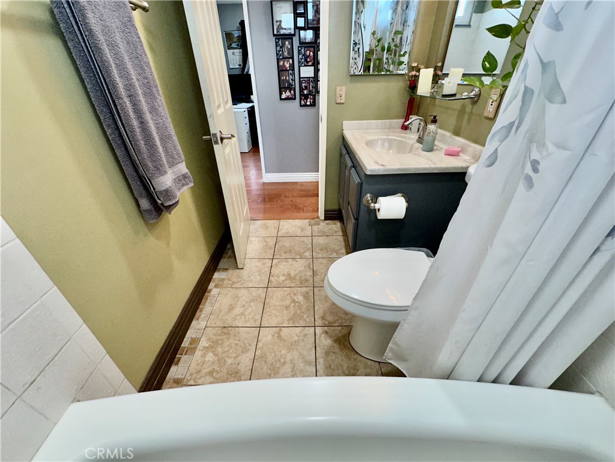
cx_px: 308
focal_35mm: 14
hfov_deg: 102.1
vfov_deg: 85.7
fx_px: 249
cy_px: 231
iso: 250
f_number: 2.2
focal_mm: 2.22
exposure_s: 1/120
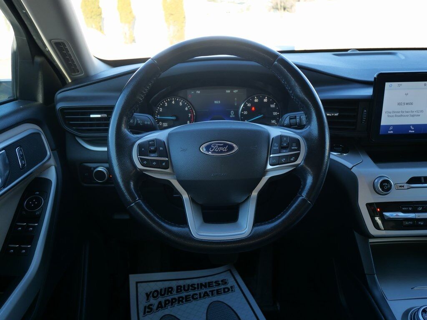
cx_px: 214
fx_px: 370
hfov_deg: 60.0
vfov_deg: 46.8
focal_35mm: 30
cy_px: 160
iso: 200
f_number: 3.7
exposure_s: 1/125
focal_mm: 15
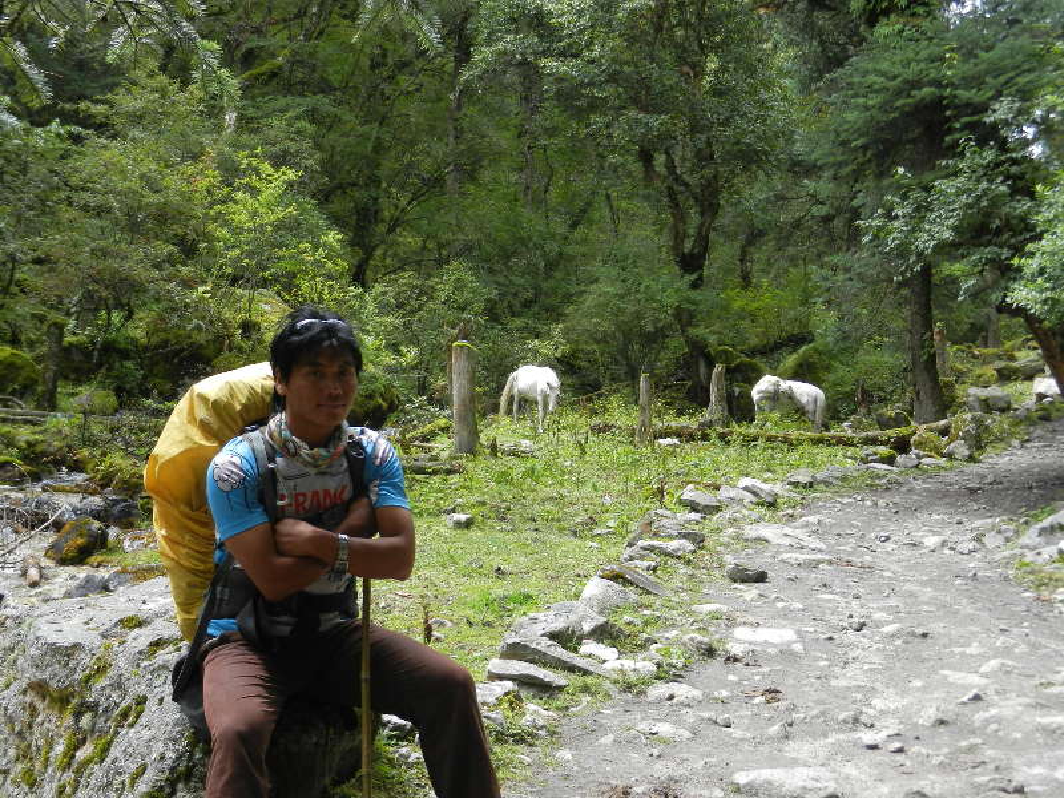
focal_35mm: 45
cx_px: 532
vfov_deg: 32.2
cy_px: 399
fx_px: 1383
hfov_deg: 42.1
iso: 160
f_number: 4.2
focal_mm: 8.2
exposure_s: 1/200
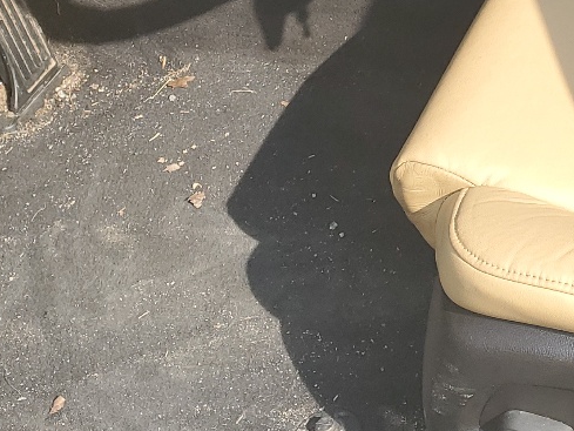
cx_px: 678
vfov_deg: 16.5
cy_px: -124
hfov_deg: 21.5
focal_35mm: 85
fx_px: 1410
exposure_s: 1/909
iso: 50
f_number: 1.5
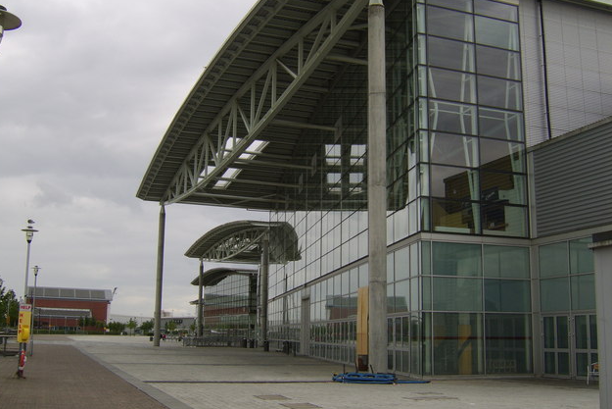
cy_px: 191
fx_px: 561
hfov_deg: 57.2
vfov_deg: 40.0
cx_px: 300
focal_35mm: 33
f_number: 5.6
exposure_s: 1/162
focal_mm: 8.13
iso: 71
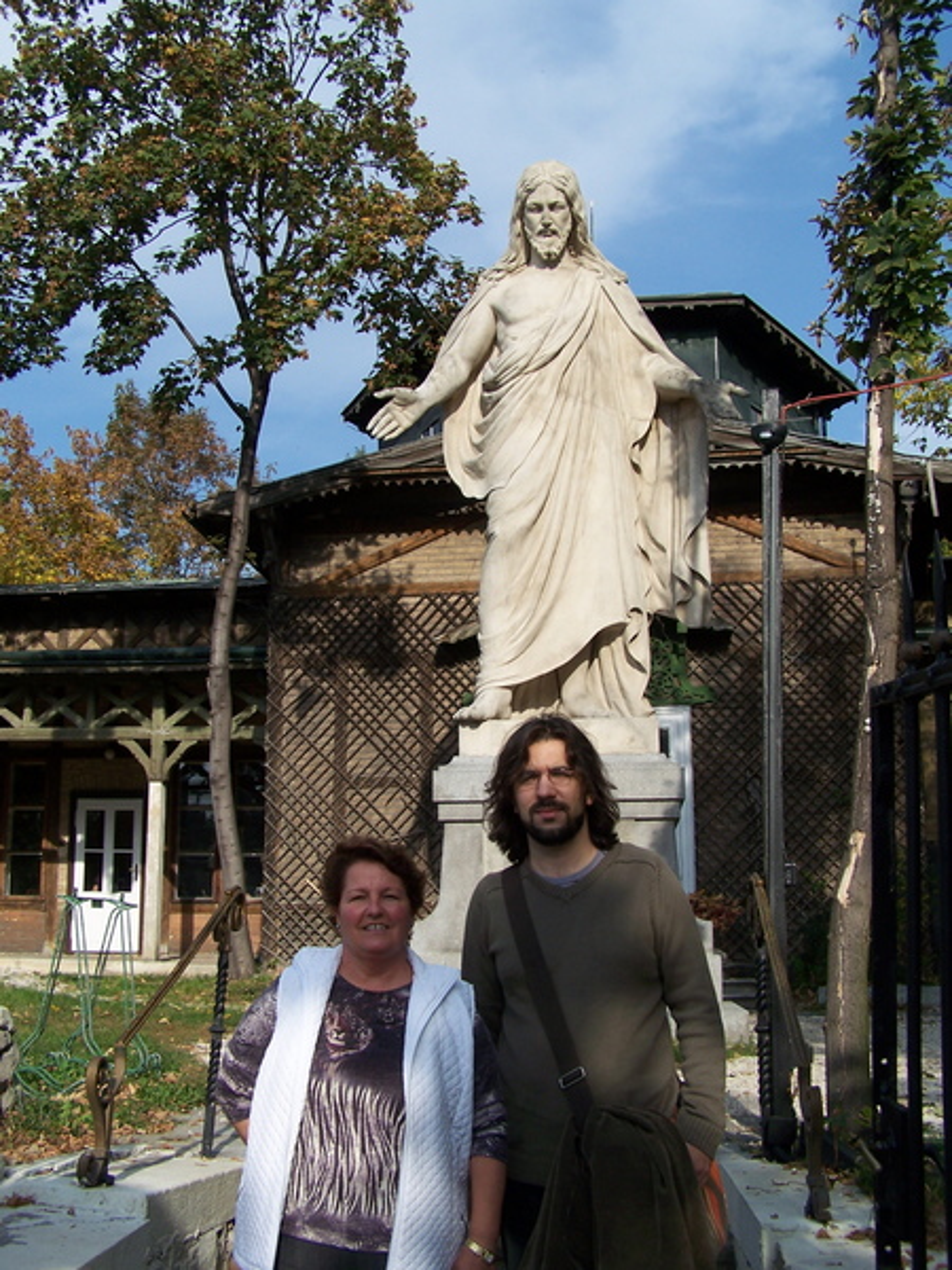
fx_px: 1393
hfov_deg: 37.7
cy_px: 635
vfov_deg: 49.0
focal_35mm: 38
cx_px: 476
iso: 80
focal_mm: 6.3
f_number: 4
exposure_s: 1/800
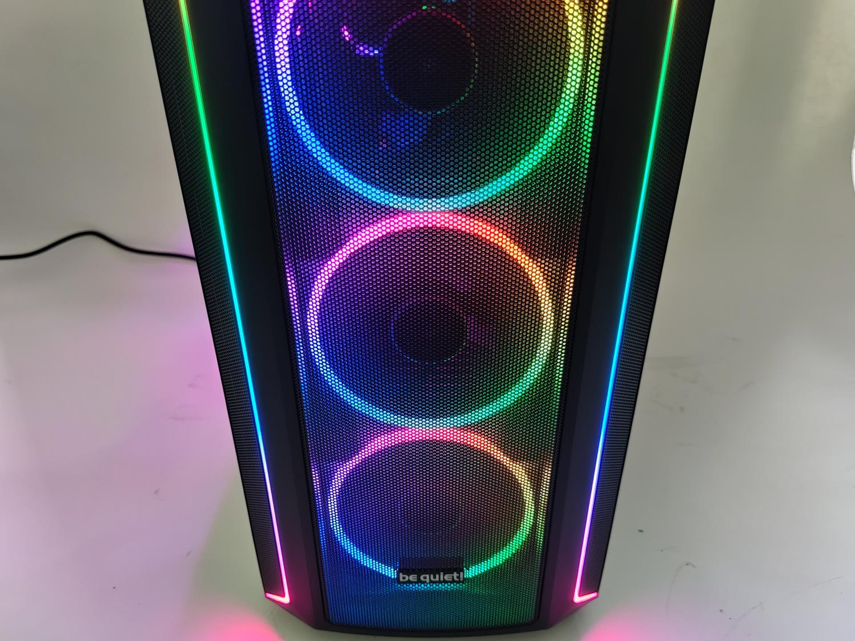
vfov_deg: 54.9
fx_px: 617
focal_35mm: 25
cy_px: 320
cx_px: 428
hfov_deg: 69.4
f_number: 1.85
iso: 525
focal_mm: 6.78
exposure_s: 1/13
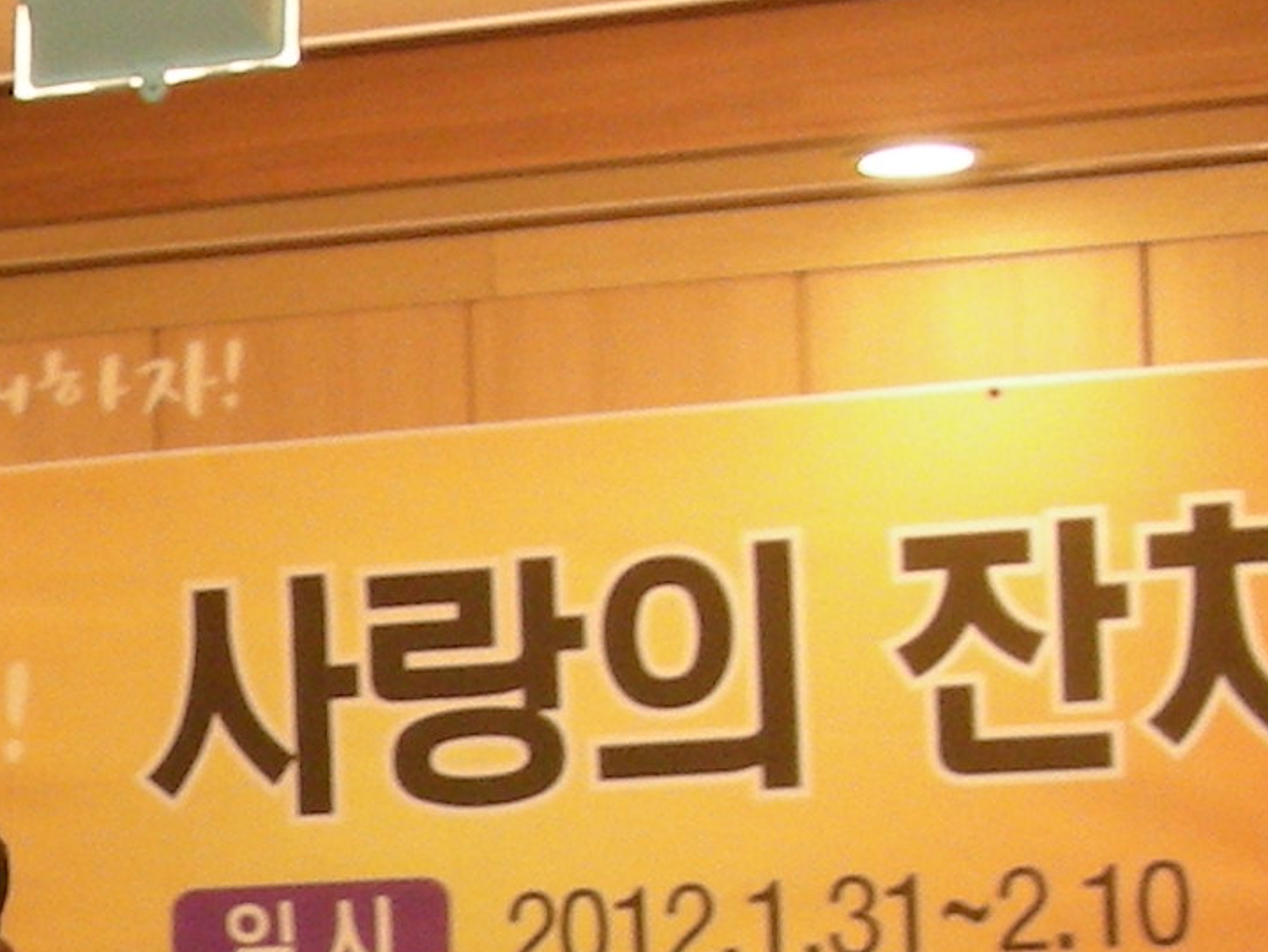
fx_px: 5460
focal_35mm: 149
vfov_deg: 9.7
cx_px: -502
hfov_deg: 12.7
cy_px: 1311
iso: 200
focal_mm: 6.3
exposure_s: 1/15.6
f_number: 3.5
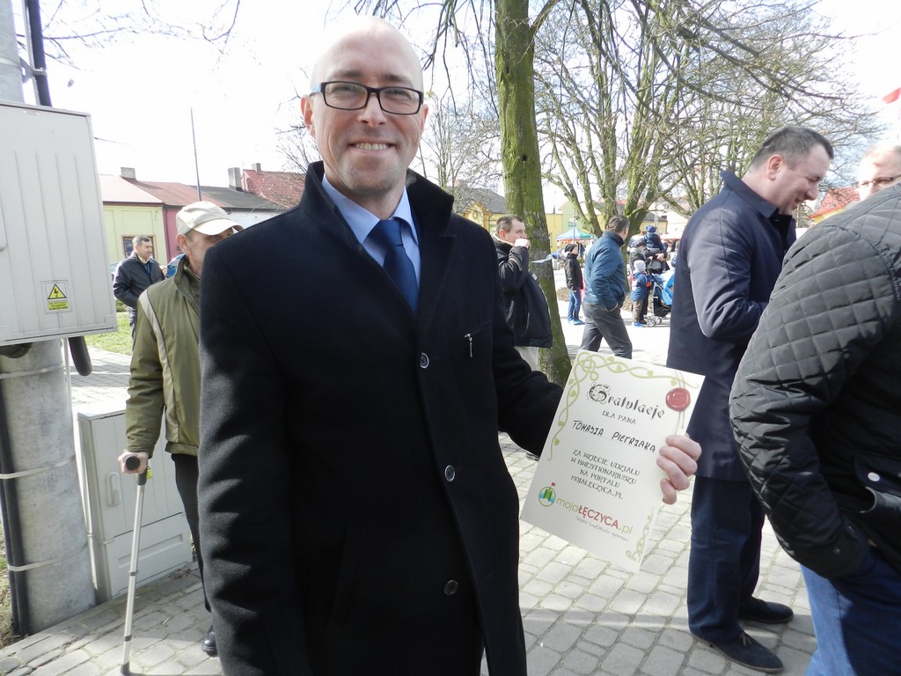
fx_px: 599
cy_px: 338
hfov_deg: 73.9
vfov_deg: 58.9
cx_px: 450
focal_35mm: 23
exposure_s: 1/400
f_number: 3.4
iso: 160
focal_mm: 4
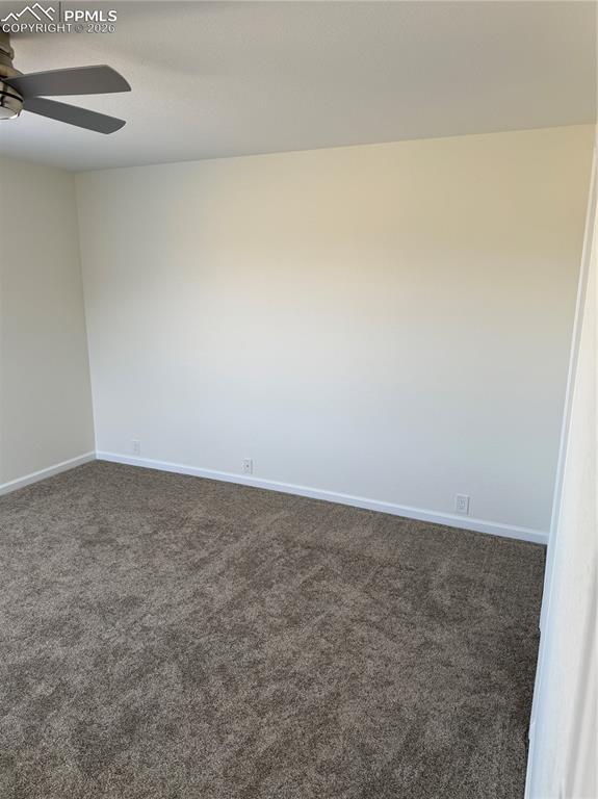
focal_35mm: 24
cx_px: 299
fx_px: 553
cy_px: 400
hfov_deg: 56.8
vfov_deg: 71.6
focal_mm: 6.76
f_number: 1.78
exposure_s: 1/121
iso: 64
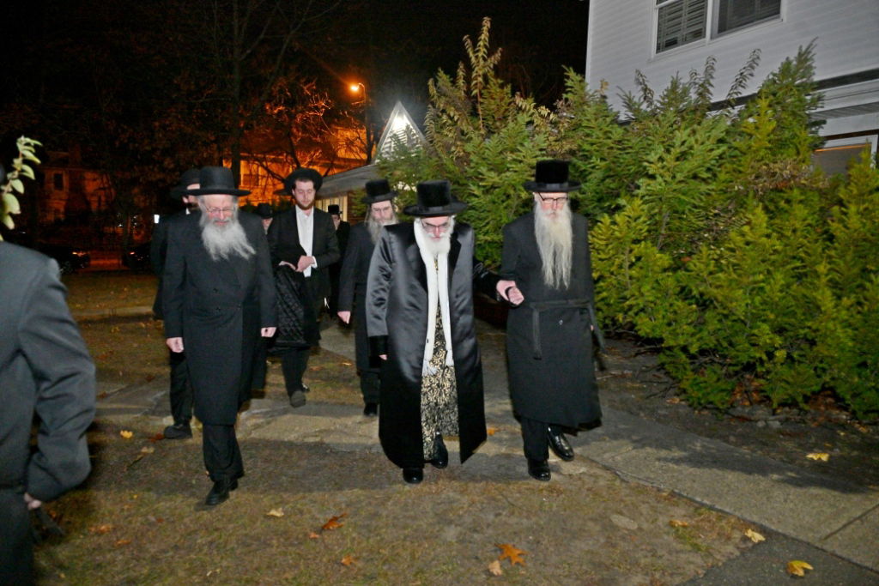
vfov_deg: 53.1
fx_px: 586
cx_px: 440
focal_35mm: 24
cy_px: 293
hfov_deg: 73.7
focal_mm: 24
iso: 1600
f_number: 4
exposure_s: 1/160
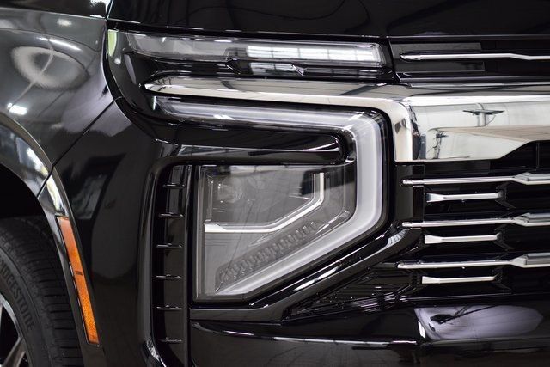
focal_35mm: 105
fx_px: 1604
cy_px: 184
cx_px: 275
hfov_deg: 19.5
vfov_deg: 13.0
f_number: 3.2
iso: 1600
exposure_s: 1/125
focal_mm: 70
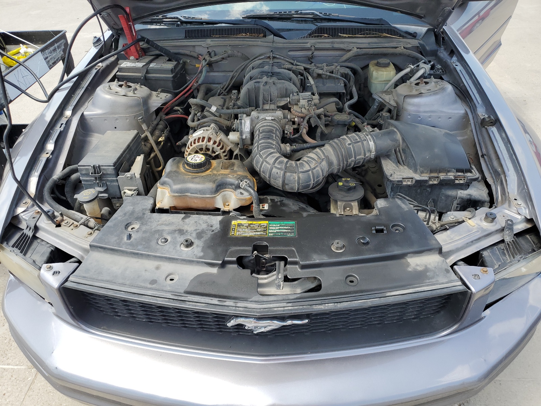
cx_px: 270
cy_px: 203
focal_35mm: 26
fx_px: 406
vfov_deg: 53.1
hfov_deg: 67.3
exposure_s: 1/833
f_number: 1.5
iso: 50
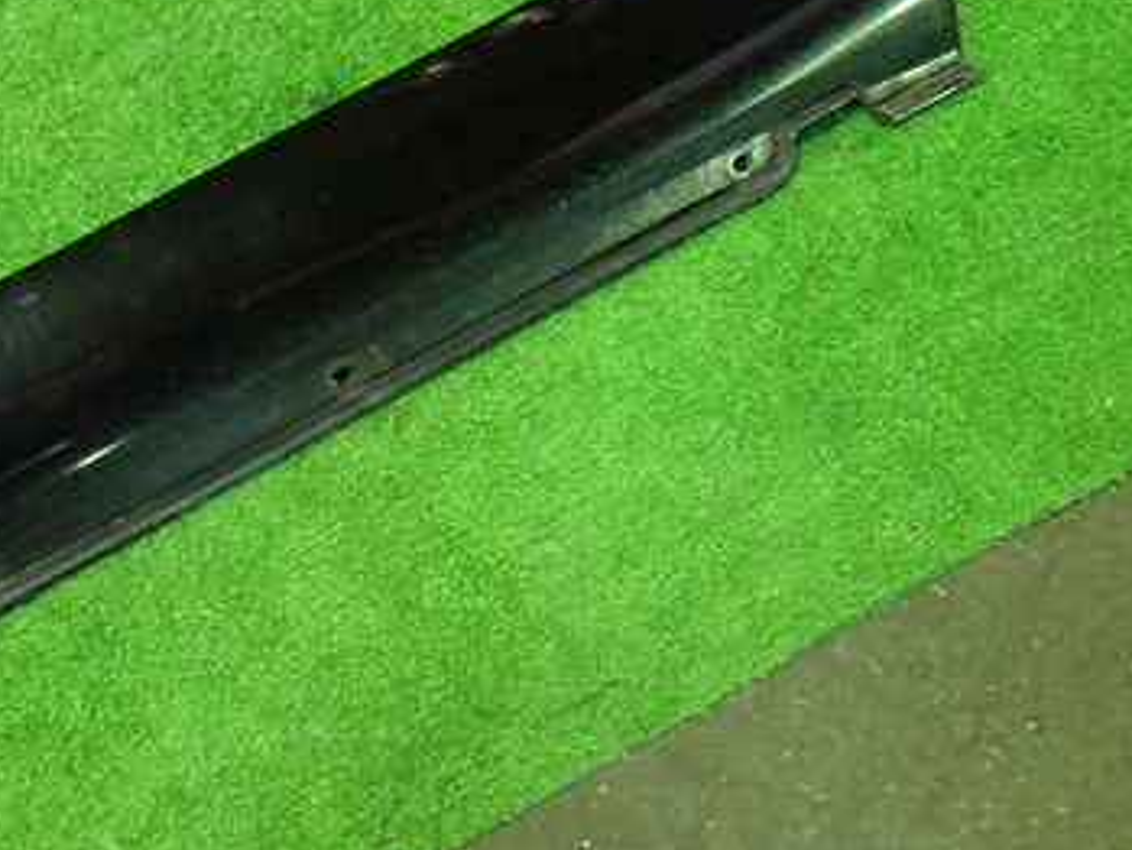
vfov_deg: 33.6
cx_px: 272
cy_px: 370
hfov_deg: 42.4
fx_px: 1407
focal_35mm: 43
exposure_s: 1/30
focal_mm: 4.5
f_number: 2
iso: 800
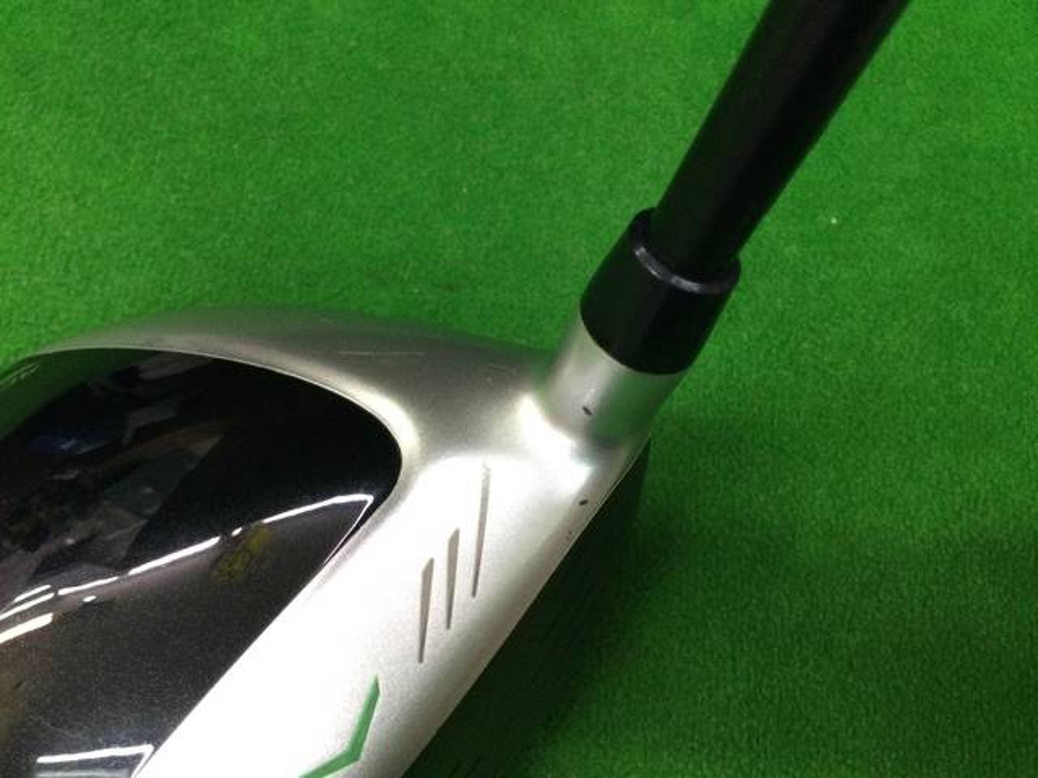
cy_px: 389
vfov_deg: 45.4
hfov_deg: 58.4
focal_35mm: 31
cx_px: 519
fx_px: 930
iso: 125
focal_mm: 3.3
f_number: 2.4
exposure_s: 1/30
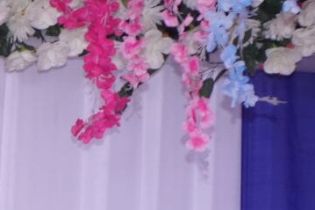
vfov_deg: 3.7
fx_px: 3122
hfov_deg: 5.4
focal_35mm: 357
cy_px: 645
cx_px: -668
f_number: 5
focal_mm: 50
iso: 1000
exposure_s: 1/160
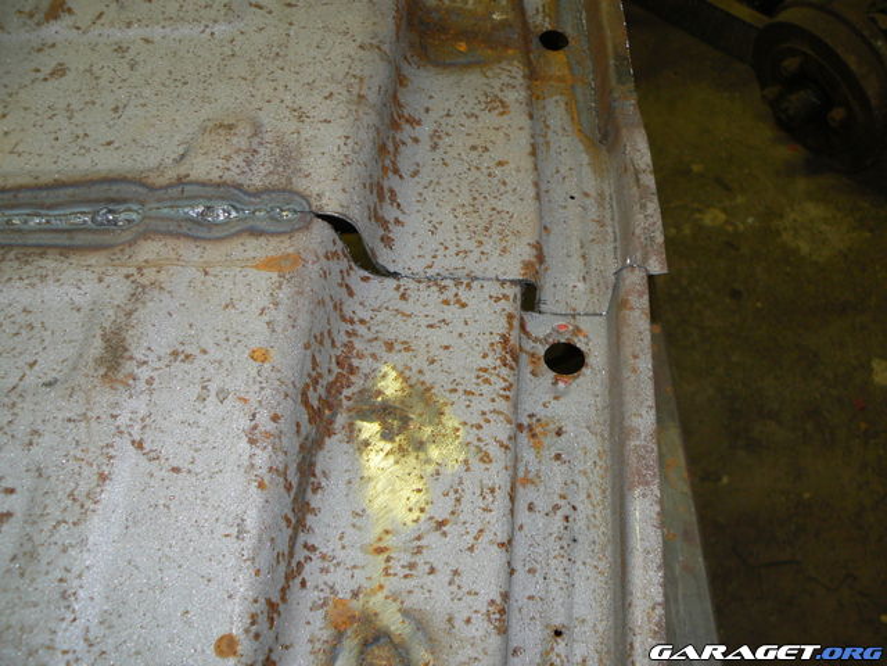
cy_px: 333
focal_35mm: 36
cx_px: 444
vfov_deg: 39.7
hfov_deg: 51.4
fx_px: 922
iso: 100
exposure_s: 1/30
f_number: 2.8
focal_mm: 6
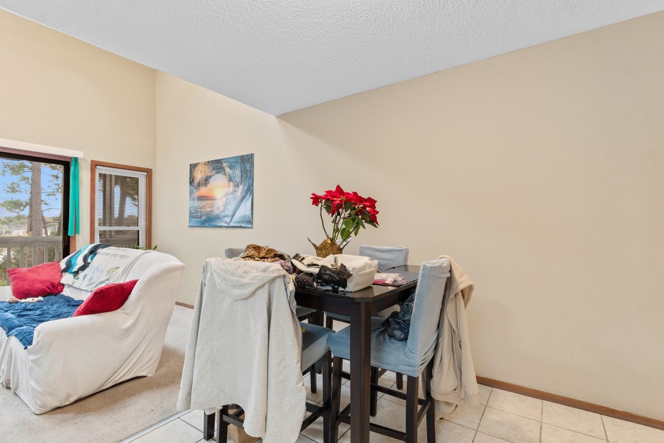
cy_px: 222
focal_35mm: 16
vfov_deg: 73.7
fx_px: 295
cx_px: 332
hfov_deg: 96.7
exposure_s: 3
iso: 100
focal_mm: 11
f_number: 4.8
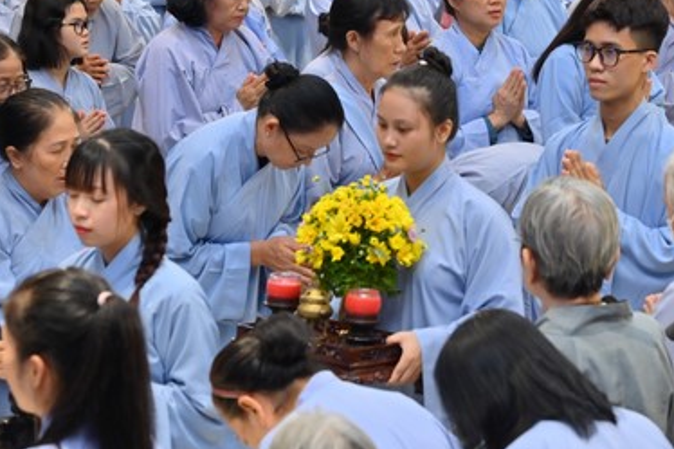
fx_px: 2994
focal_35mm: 160
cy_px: 161
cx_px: 425
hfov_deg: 12.8
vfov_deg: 8.6
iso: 1250
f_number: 5.6
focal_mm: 92
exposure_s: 1/80
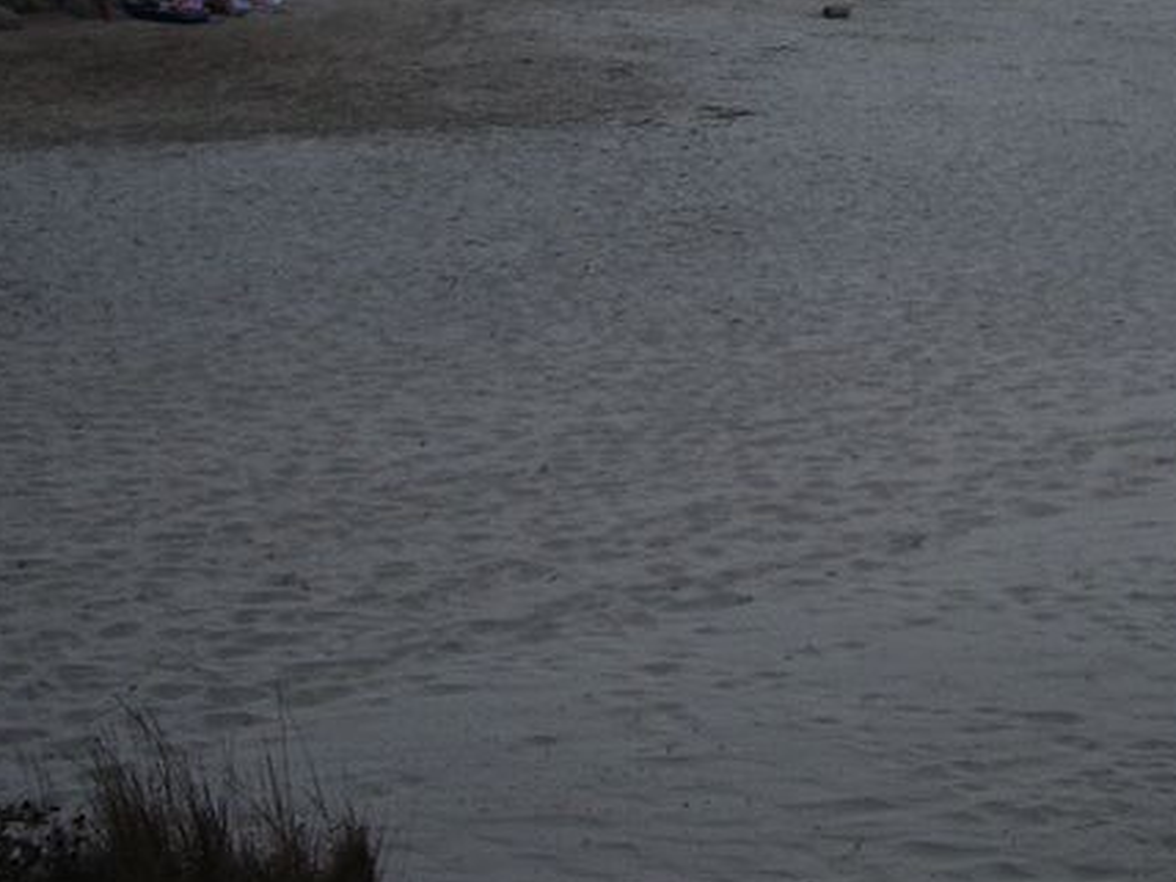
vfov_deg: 16.9
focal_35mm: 84
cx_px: 909
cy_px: -141
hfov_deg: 23.0
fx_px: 2853
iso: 50
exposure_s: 1/60
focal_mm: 5.8
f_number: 2.6
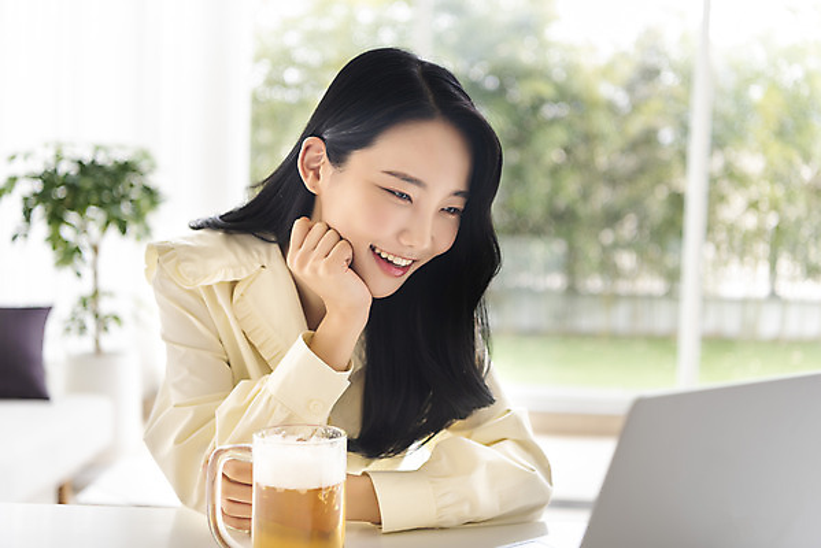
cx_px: 410
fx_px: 1095
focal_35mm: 48
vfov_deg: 28.1
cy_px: 274
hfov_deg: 41.1
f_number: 2.8
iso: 200
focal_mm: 48
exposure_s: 1/100
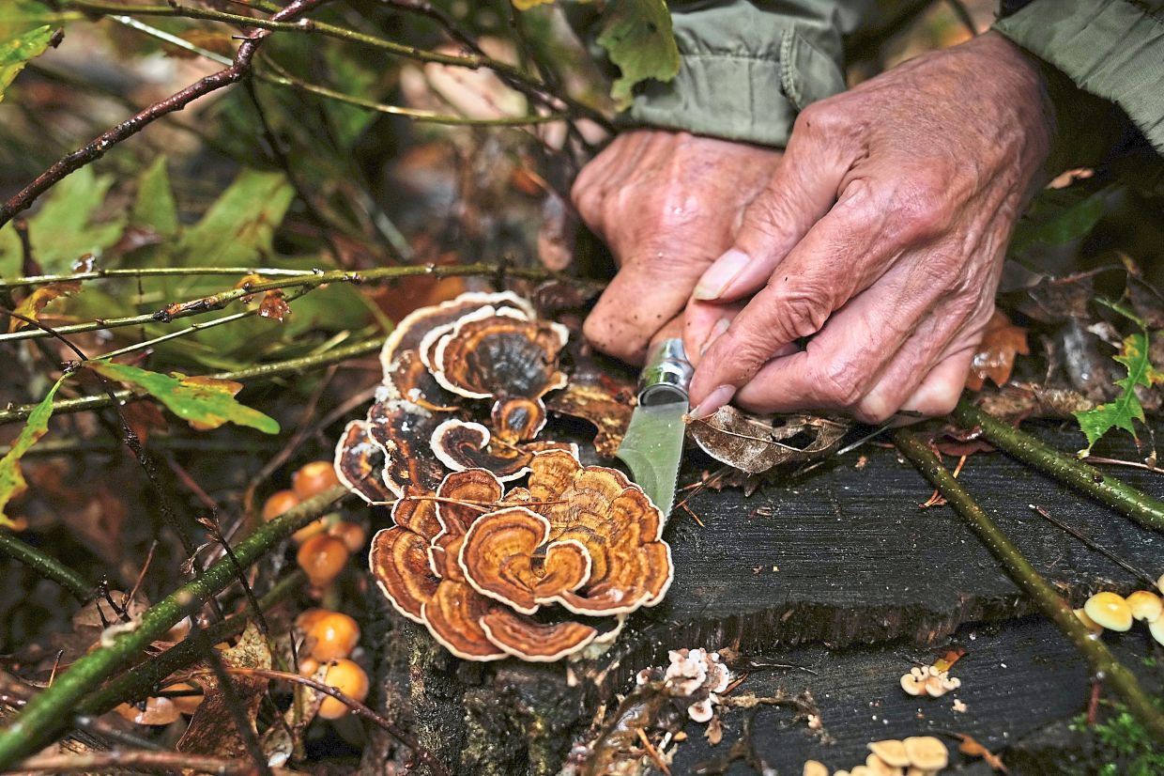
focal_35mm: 40
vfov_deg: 33.4
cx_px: 582
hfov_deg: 48.5
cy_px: 388
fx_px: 1293
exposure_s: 1/250
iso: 1000
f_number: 3.5
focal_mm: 40
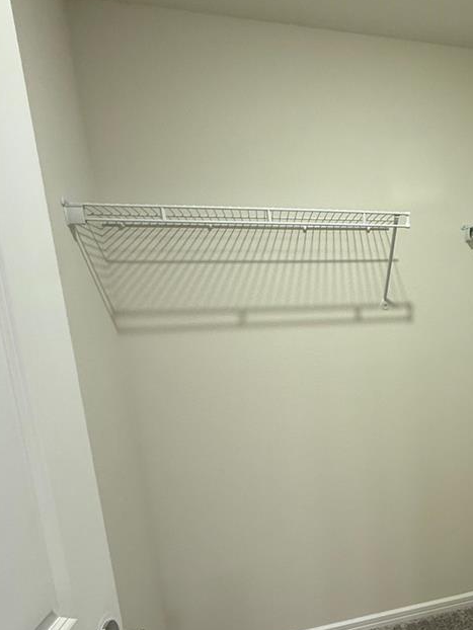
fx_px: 492
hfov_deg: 46.2
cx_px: 429
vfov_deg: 64.0
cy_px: 406
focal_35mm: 27
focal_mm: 2.22
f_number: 2.2
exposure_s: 1/60
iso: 200
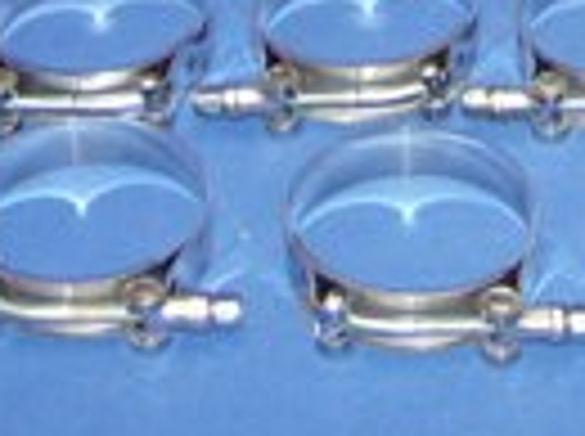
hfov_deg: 13.7
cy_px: -301
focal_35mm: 143
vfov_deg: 9.9
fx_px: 2412
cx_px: 529
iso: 200
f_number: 2.8
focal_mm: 6
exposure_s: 1/60
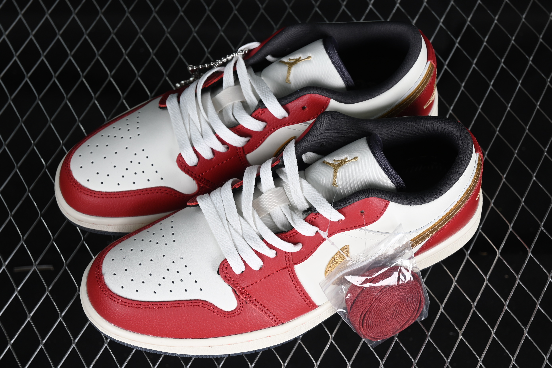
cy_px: 184
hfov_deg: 27.0
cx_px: 276
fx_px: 1150
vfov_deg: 18.2
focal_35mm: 75
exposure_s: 1/80
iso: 160
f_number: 7.1
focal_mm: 50
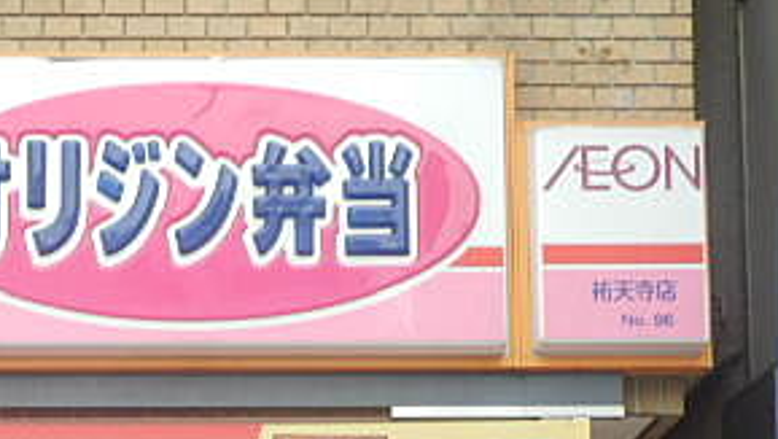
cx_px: 162
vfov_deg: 9.6
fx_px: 2539
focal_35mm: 123
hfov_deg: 17.3
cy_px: 617
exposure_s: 1/50
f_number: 4.4
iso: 100
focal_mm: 9.1
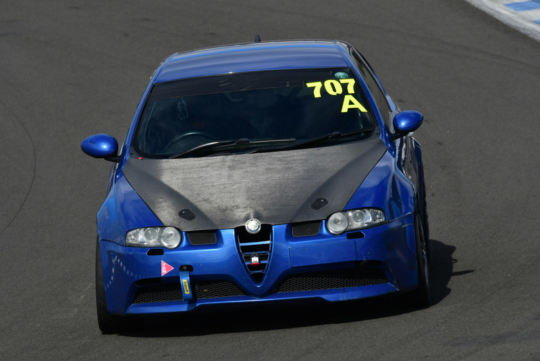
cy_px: 180
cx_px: 270
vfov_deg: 2.2
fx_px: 9453
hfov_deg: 3.3
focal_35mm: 630
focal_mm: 420
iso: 400
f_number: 13
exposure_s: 1/640
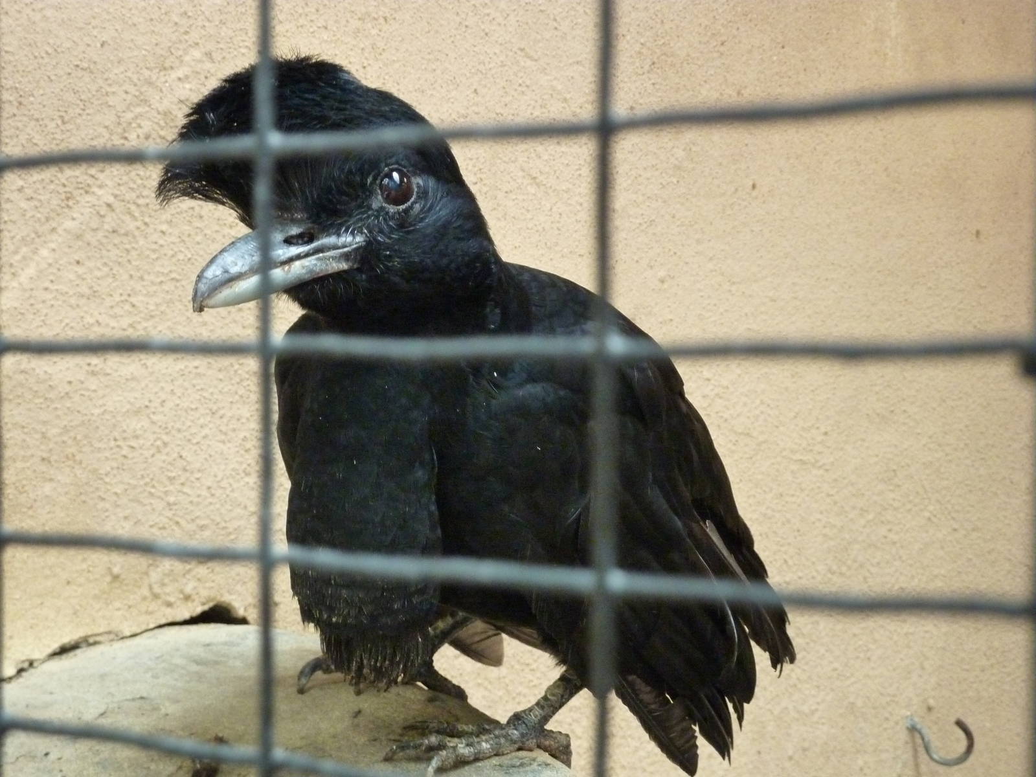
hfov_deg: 25.0
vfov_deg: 18.9
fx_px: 2334
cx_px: 518
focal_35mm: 78
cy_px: 388
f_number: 4.2
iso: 800
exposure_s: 1/40
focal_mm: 12.8
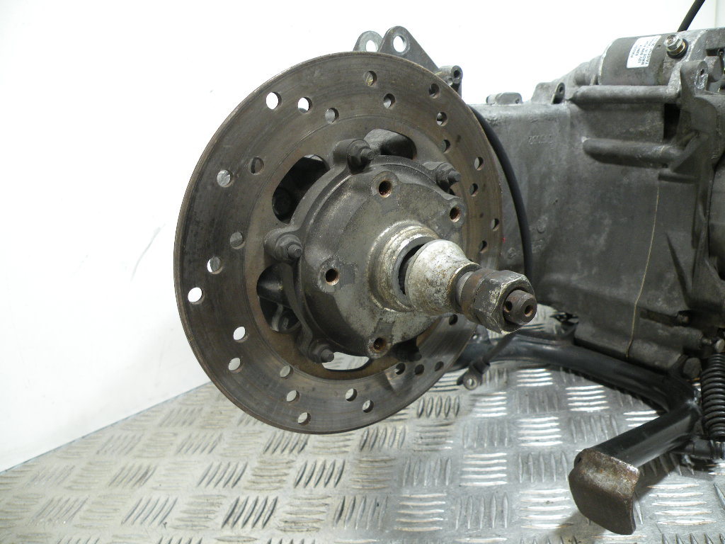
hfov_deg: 65.3
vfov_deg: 51.4
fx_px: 565
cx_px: 362
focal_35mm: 27
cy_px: 272
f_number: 2.8
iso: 130
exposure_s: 1/59.8
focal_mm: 4.7
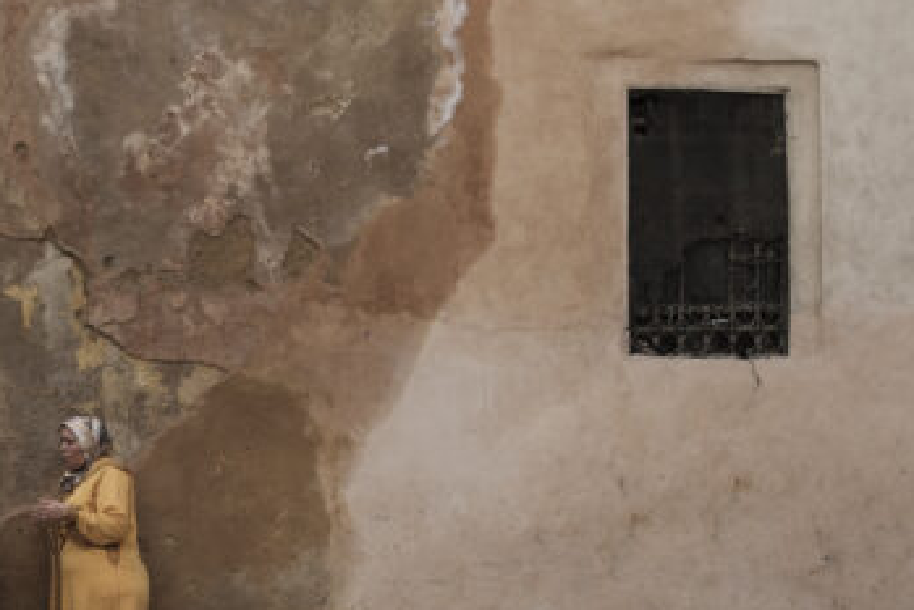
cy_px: 408
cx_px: 16
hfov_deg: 25.1
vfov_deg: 17.7
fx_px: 1956
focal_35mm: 77
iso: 800
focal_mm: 23
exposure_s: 1/2500
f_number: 5.6
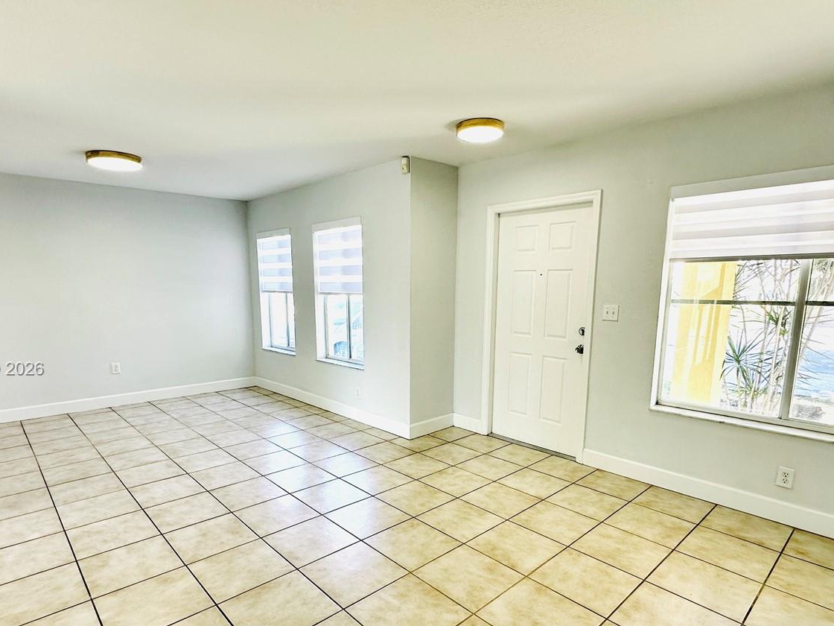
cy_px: 370
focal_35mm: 20
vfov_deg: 65.5
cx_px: 407
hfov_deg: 81.7
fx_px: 482
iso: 80
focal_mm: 2.22
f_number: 2.2
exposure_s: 1/99
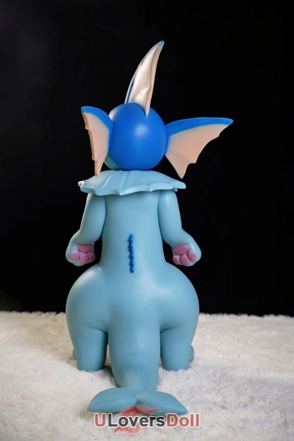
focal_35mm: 52
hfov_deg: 26.0
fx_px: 637
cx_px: 147
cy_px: 220
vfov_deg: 38.2
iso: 50
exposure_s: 1/50
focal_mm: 52
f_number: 3.5
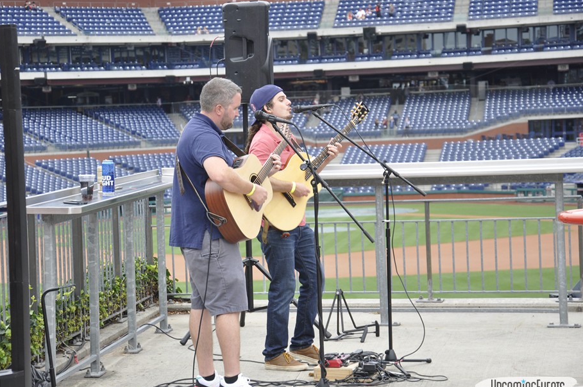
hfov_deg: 15.5
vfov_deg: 10.4
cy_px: 199
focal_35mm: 132
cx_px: 263
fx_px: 2135
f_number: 6.3
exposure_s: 1/160
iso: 400
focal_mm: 80
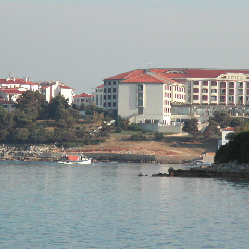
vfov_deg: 12.9
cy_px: 124
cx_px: 120
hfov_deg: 12.9
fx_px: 1099
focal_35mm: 135
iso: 100
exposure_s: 1/368
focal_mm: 24
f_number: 4.9
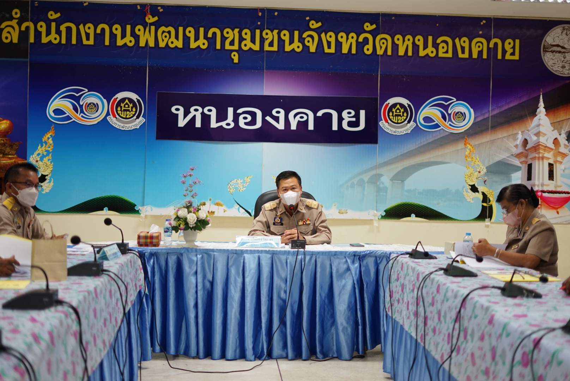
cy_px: 190
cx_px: 285
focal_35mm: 50
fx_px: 792
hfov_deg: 39.6
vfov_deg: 27.0
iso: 400
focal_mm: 50
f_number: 1.8
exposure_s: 1/160
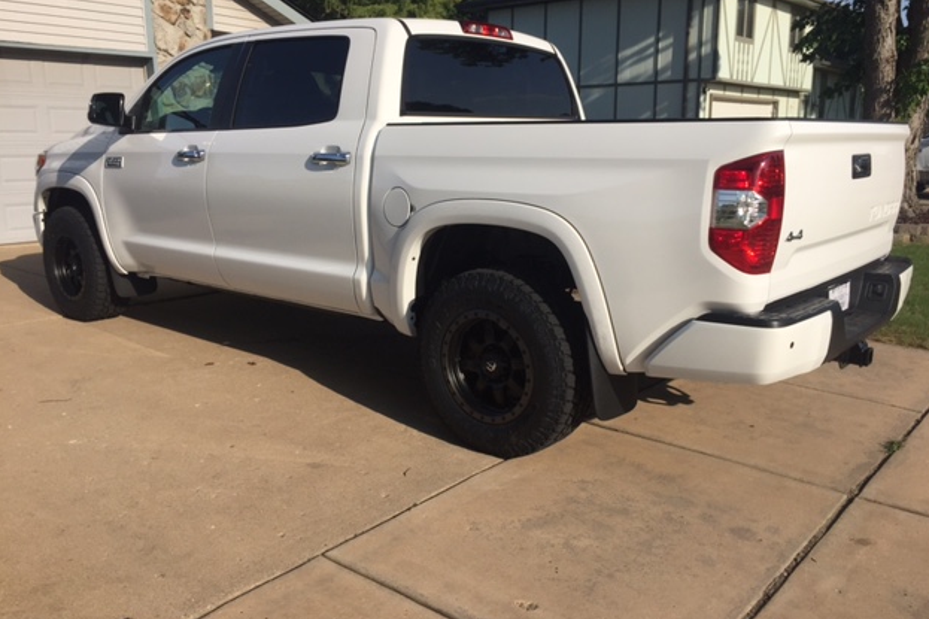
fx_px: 800
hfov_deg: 60.3
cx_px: 474
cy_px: 319
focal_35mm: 31
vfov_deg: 42.3
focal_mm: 4.15
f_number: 2.2
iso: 32
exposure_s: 1/2825
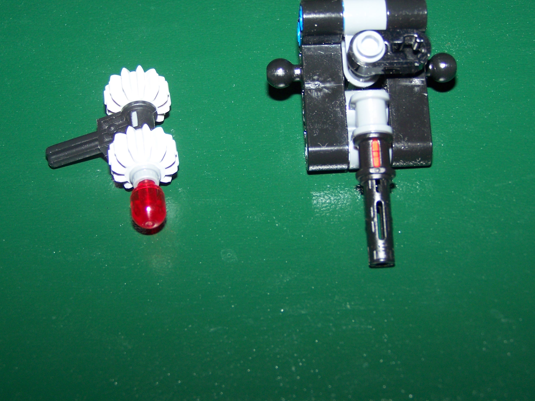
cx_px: 256
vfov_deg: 19.9
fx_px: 1144
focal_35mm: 74
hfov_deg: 26.3
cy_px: 171
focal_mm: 10.7
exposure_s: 1/125
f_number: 3.2
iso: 80
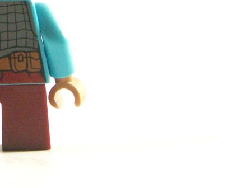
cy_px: -4
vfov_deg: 6.2
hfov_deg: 8.2
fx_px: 1740
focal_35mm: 240
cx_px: -1
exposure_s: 1/60
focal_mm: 17.5
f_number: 3.2
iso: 400
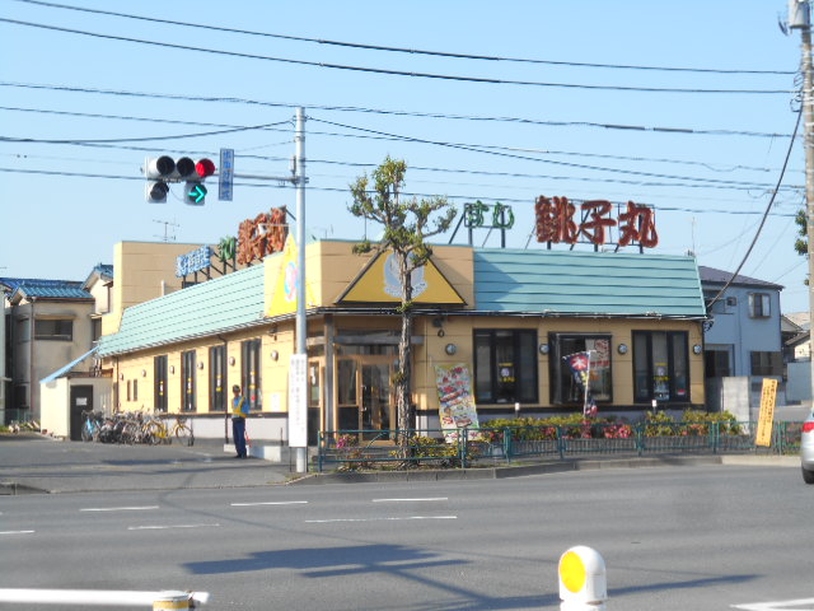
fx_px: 1364
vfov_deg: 25.2
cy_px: 306
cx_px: 407
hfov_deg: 33.2
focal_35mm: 58
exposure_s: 1/320
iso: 80
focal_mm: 10
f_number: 4.9
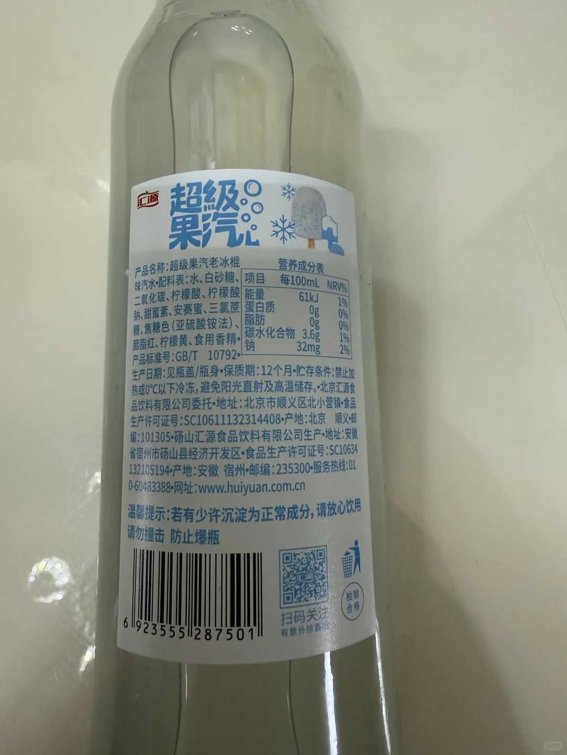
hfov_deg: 56.8
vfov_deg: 71.6
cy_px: 378
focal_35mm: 24
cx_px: 284
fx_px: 524
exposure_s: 1/75
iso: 320
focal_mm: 2.22
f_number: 2.2
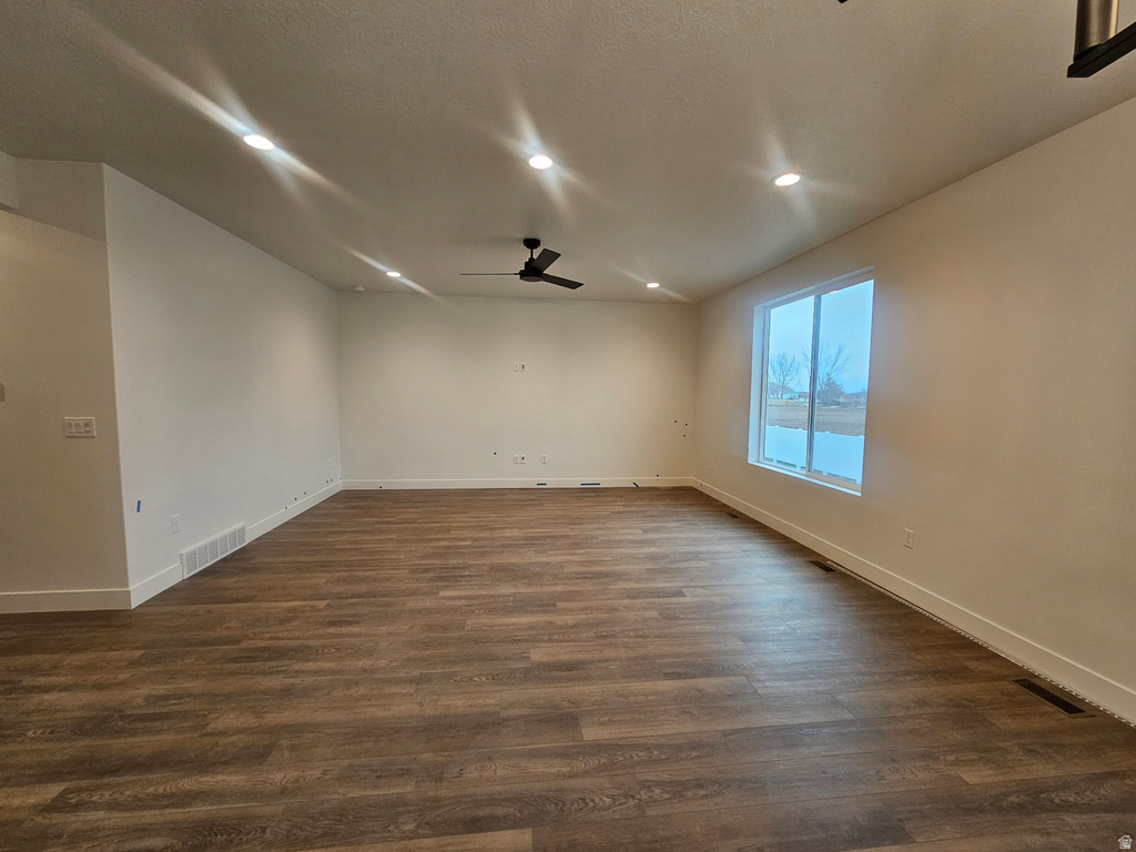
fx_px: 427
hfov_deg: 106.2
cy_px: 426
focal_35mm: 13
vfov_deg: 89.9
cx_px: 568
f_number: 2.2
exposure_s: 1/60
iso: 125
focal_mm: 2.2
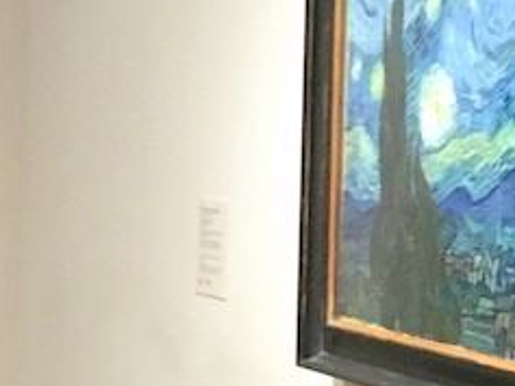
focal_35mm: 147
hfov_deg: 12.0
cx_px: -517
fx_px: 2188
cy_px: 455
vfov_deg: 10.0
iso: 250
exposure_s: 1/15
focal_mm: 4.15
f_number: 2.2
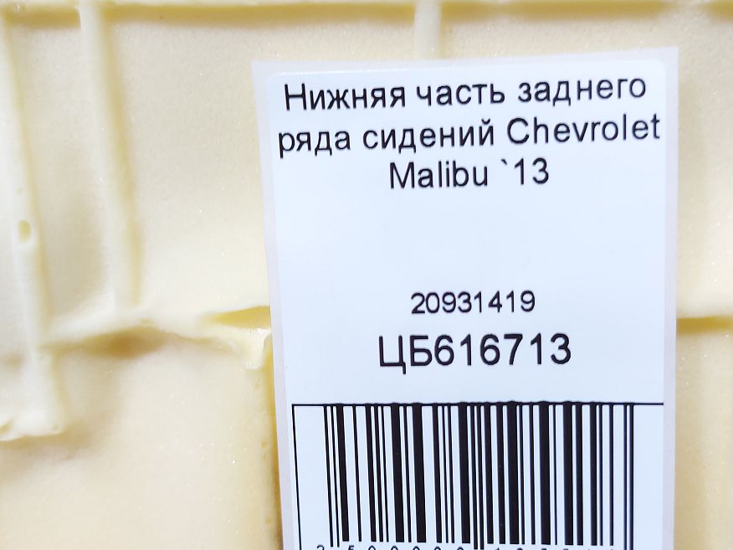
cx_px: 427
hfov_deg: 48.8
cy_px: 311
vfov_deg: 37.7
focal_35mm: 38
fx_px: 805
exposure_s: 1/50
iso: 160
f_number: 1.8
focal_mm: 5.23
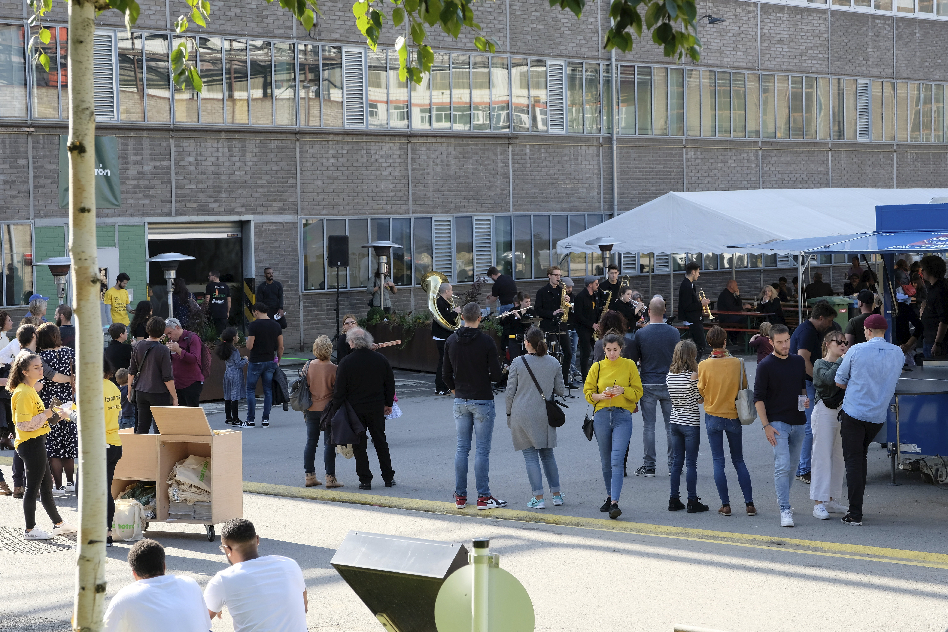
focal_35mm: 71
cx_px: 474
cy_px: 316
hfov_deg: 28.5
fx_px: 1870
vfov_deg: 19.2
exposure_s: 1/250
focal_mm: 47
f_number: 6.4
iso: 640
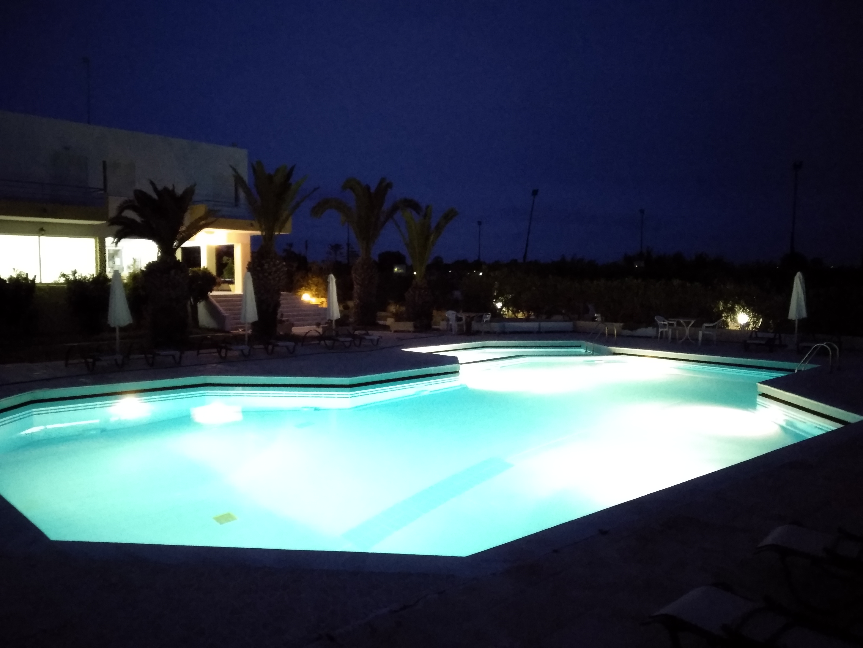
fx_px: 648
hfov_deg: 67.3
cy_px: 324
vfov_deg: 53.1
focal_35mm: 26
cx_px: 432
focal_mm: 3.82
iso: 6400
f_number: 2.2
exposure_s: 1/17
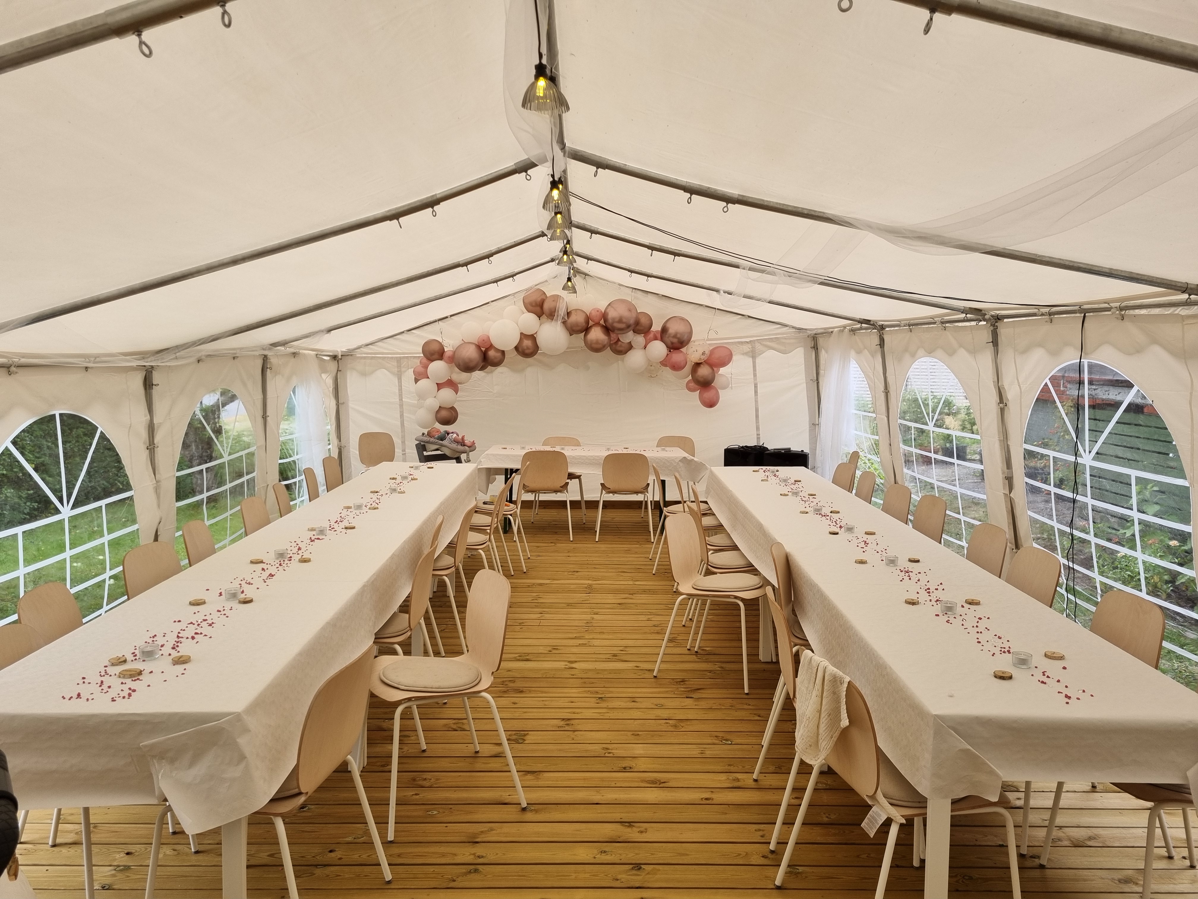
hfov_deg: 67.3
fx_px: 900
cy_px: 450
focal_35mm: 26
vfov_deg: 53.1
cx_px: 599
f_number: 1.8
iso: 50
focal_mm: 5.4
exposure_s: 1/100
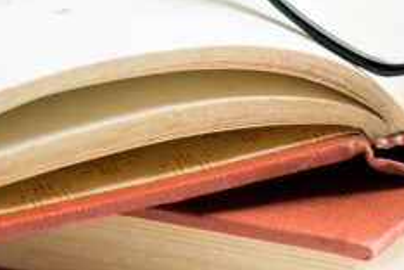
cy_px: -23
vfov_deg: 3.0
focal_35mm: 459
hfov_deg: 4.5
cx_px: 366
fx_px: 5151
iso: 320
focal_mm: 105
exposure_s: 1/80
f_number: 3
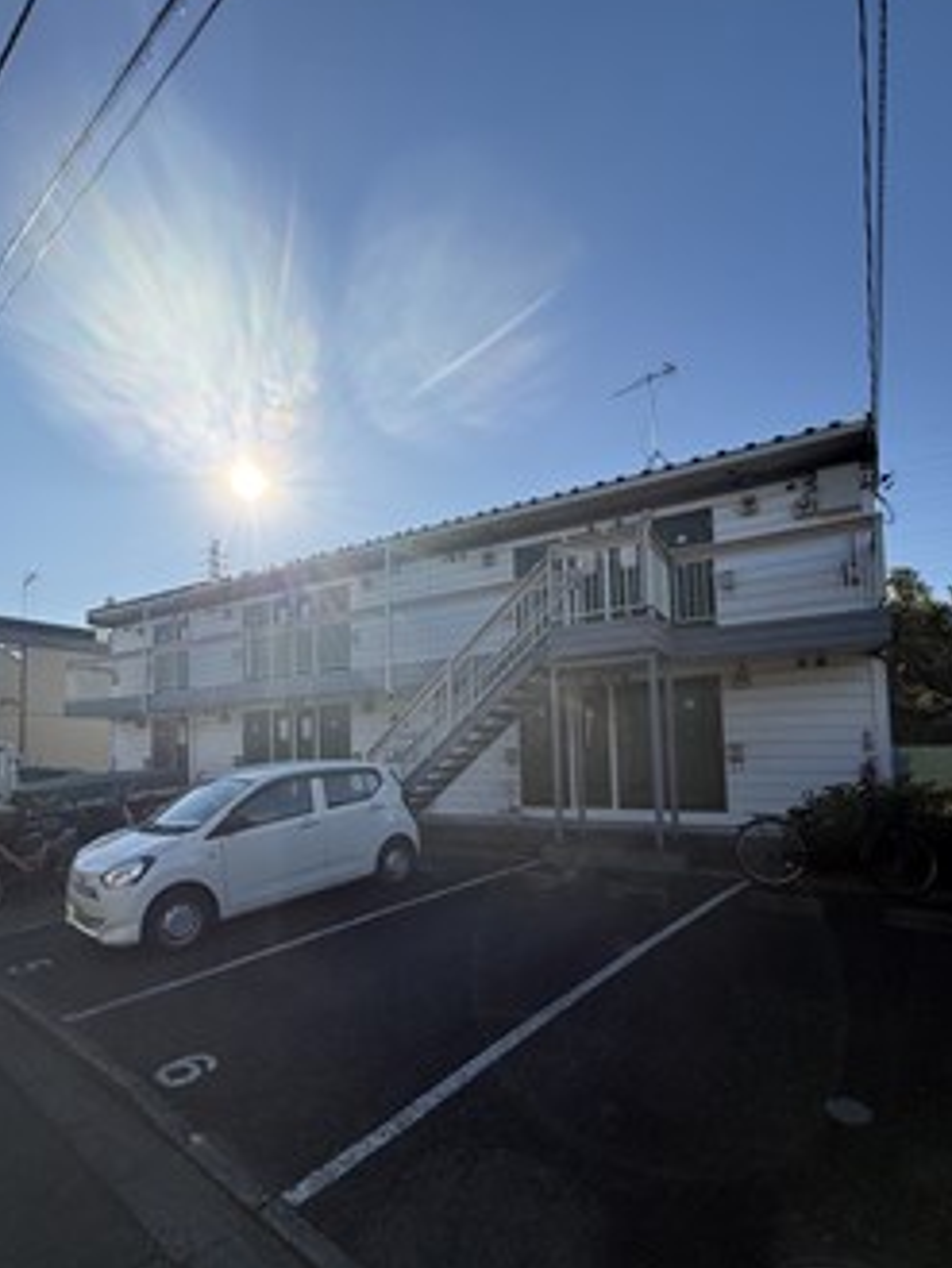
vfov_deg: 90.5
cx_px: 439
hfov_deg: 74.6
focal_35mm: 17
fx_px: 623
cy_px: 717
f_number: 2.2
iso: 80
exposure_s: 1/3289
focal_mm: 2.22
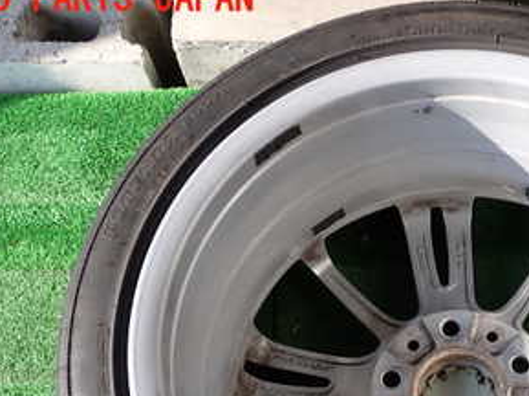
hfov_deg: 24.1
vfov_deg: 18.2
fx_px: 1206
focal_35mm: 79
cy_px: 389
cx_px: 470
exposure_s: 1/200
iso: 100
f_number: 3.5
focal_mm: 6.83
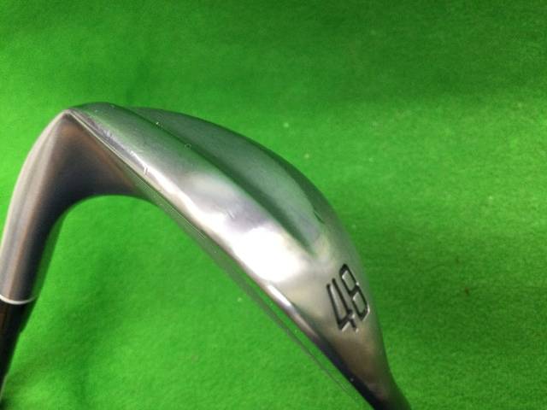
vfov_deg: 45.4
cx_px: 274
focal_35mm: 31
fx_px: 490
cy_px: 205
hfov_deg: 58.4
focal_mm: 3.3
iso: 100
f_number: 2.4
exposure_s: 1/30
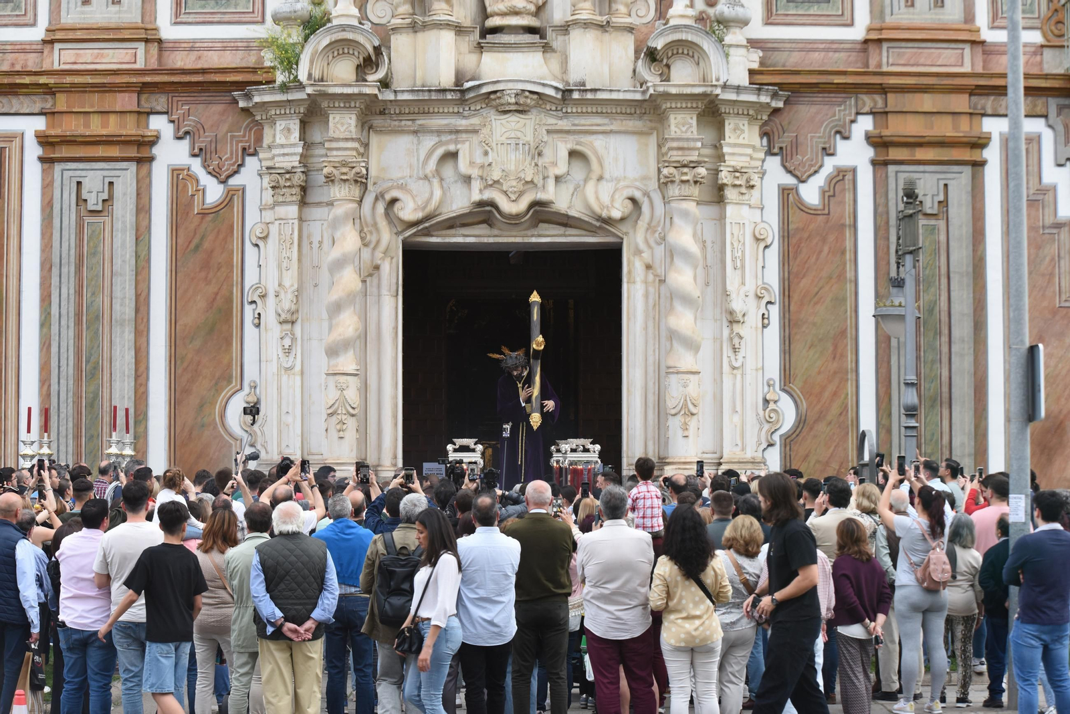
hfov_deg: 28.8
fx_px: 2081
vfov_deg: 19.5
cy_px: 357
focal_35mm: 70
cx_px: 535
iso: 1400
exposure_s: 1/200
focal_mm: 70
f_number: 6.3
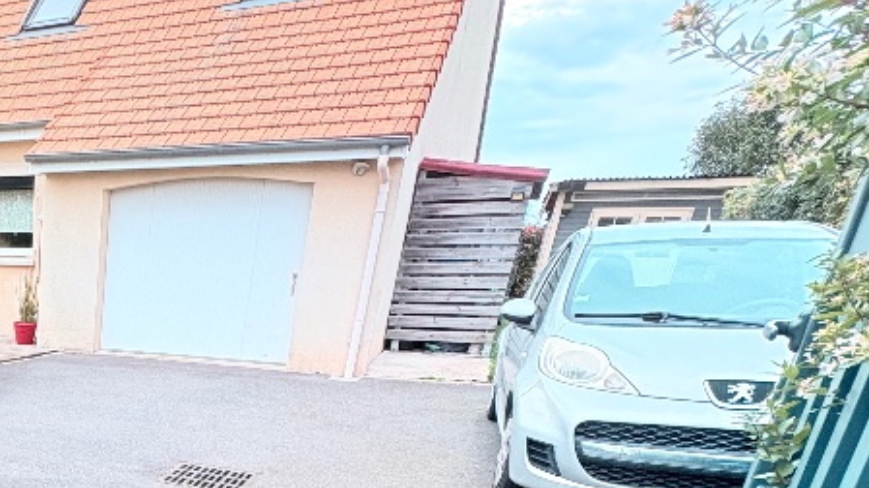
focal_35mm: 34
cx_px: -6
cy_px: 550
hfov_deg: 47.7
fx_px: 783
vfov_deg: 30.5
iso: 250
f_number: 2.2
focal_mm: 2.22
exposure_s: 1/67
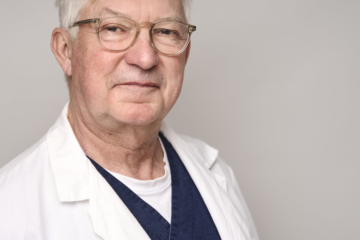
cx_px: 140
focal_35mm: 108
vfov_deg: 12.7
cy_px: 112
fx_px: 1080
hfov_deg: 18.9
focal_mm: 70
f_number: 2.8
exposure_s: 1/160
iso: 32
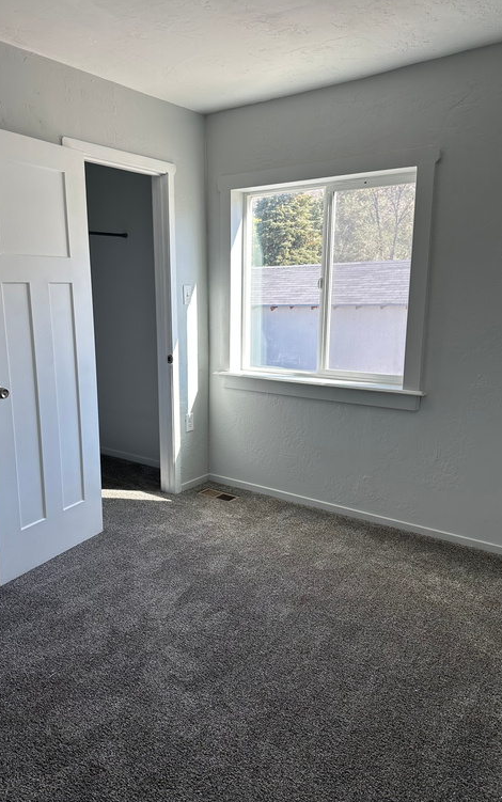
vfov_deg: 70.4
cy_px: 398
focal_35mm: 26
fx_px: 569
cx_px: 210
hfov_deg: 47.5
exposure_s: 1/301
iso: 80
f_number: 1.78
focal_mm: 6.86
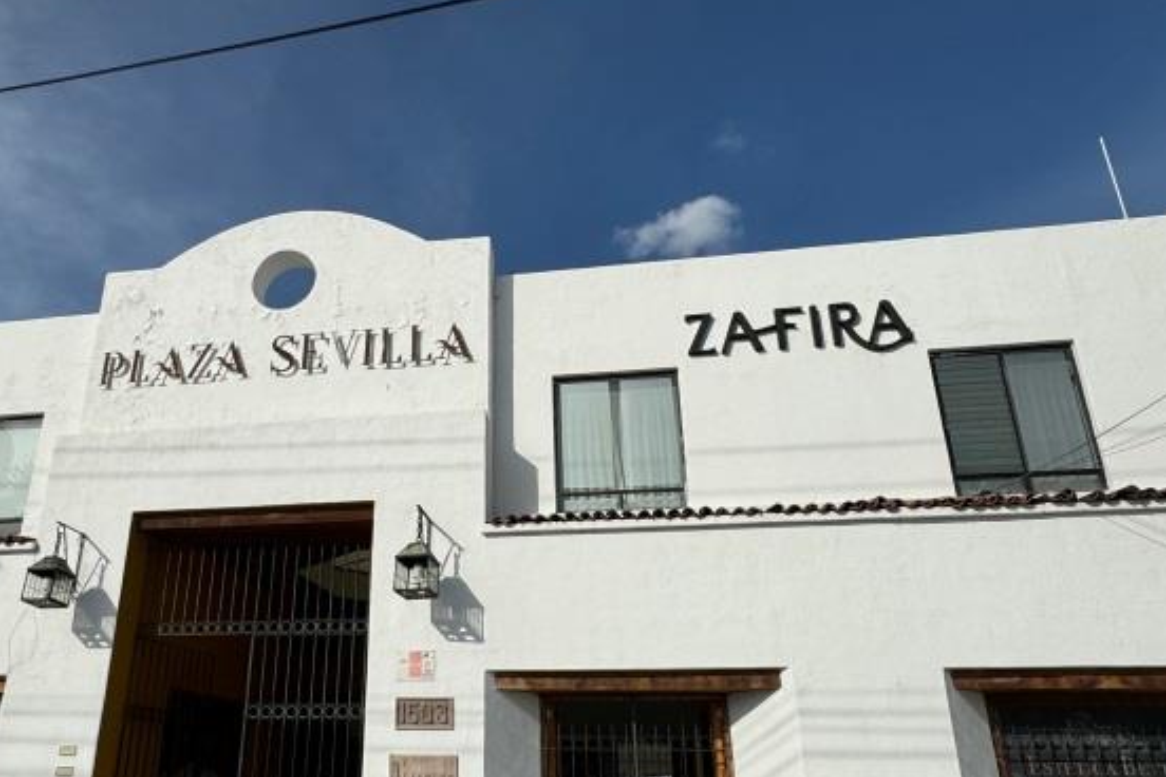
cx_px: 454
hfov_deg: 66.6
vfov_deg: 47.7
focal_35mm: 27
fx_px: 874
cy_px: 454
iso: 50
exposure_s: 1/4926
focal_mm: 2.22
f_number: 2.2
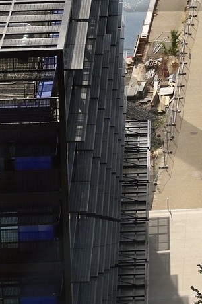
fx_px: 1762
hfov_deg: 6.5
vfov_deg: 9.6
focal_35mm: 209
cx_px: 334
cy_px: -109
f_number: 11
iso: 200
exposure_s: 1/250
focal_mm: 40
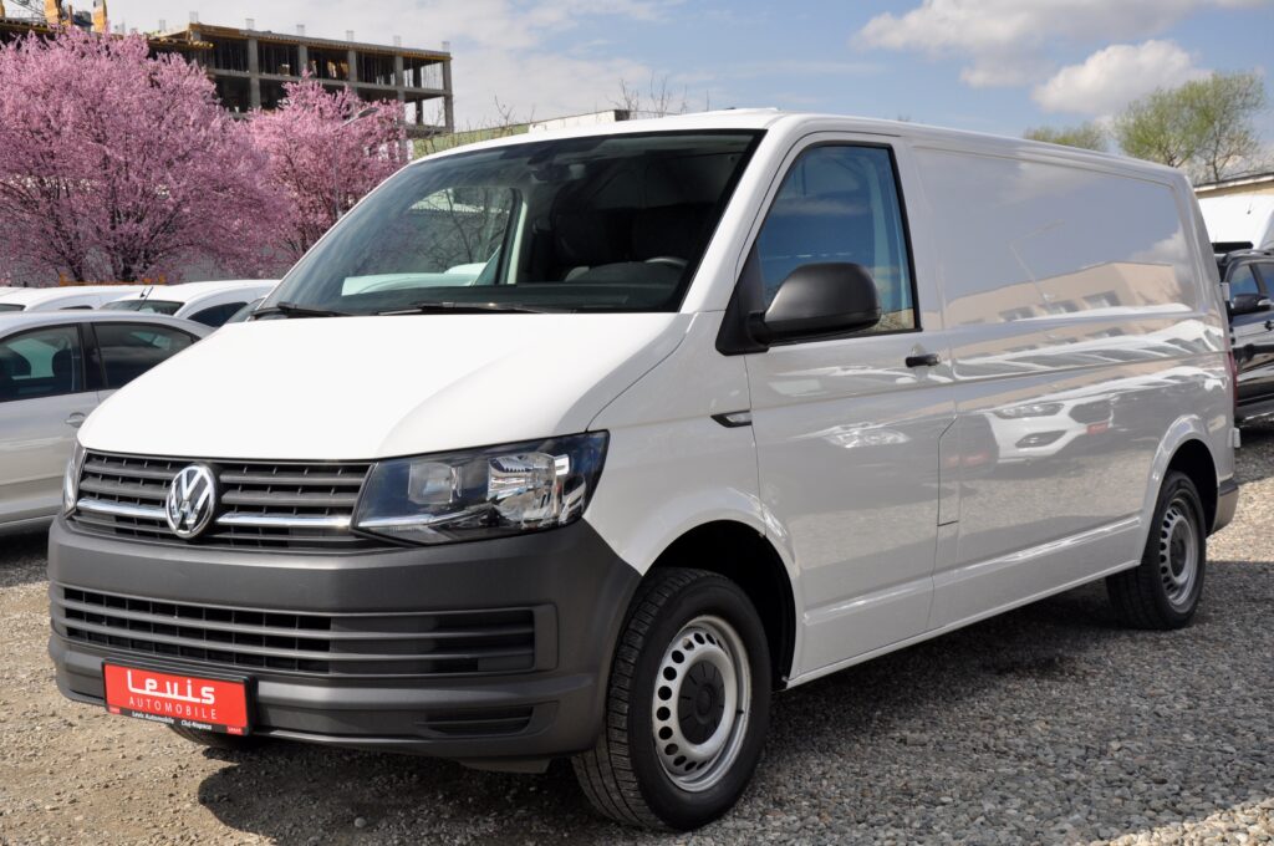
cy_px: 423
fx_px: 1696
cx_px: 637
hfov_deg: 41.2
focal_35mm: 48
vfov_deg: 28.0
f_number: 9
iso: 400
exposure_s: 1/320
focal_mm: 32
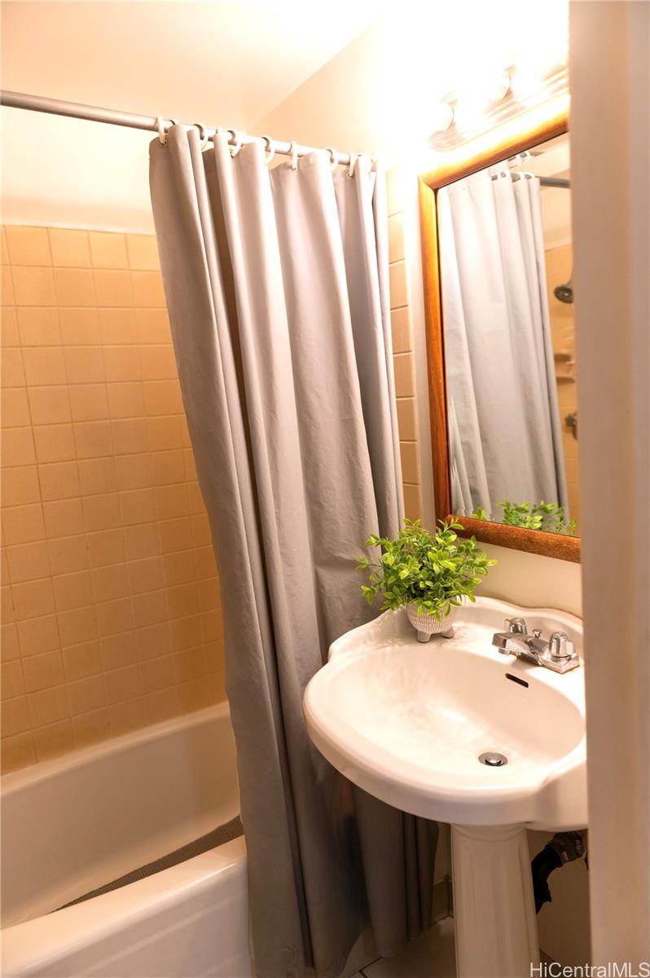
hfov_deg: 53.1
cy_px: 489
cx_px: 325
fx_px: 651
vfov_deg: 73.8
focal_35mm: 24
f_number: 2.8
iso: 500
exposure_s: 1/125
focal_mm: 24
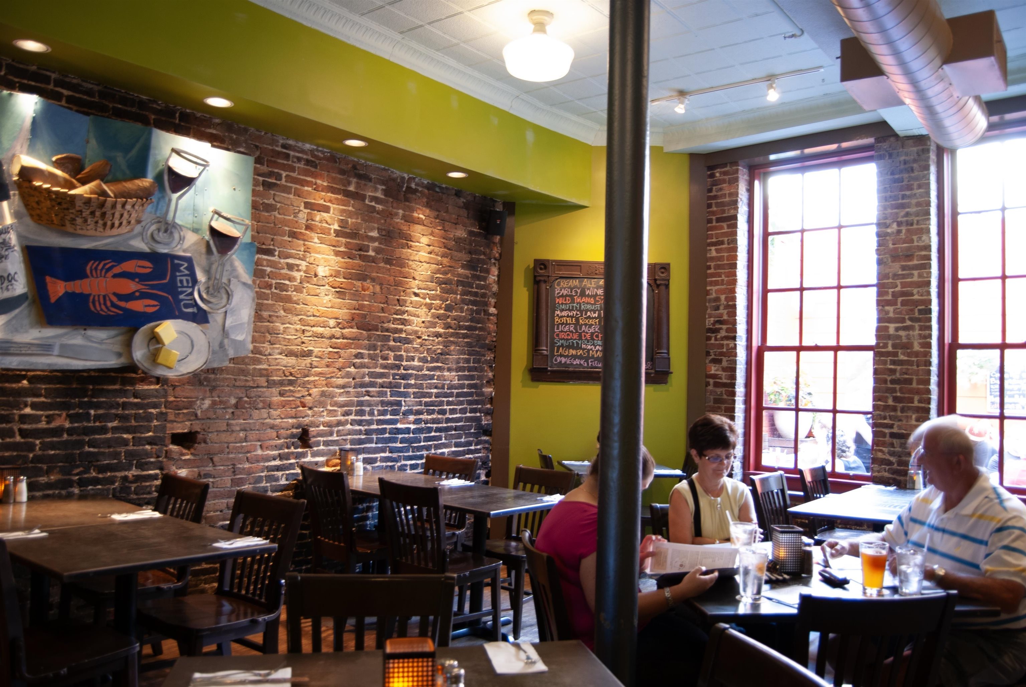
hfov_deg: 67.3
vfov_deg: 48.0
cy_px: 344
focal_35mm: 27
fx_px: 770
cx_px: 513
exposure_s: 1
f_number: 3.5
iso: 100
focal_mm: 18
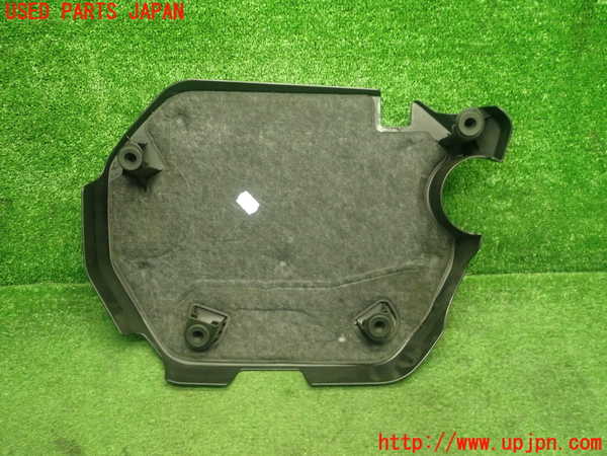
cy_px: 228
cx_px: 304
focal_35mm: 30
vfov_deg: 46.8
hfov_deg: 60.0
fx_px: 526
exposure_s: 1/30
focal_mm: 5.4
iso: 320
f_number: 2.3
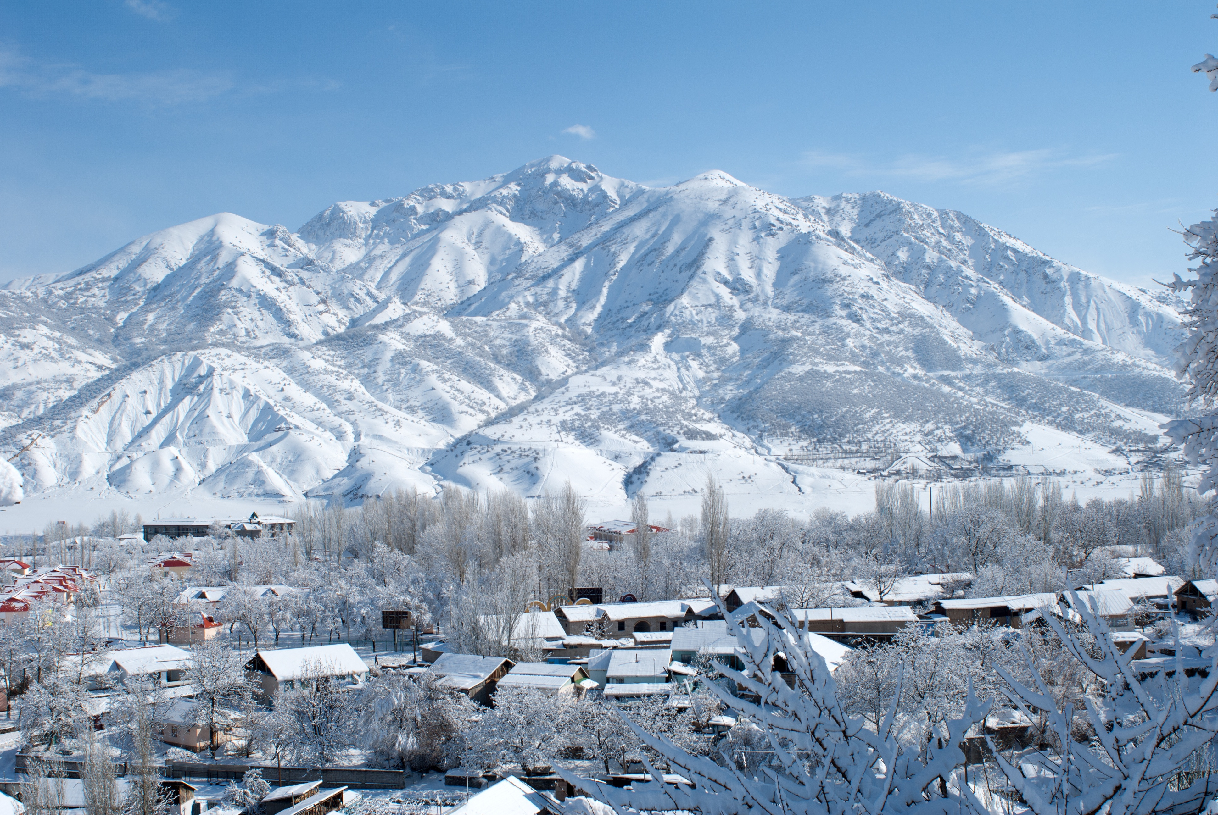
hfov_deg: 46.3
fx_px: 1423
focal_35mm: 42
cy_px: 408
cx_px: 609
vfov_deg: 32.0
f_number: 10
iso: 100
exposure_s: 1/350
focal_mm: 28
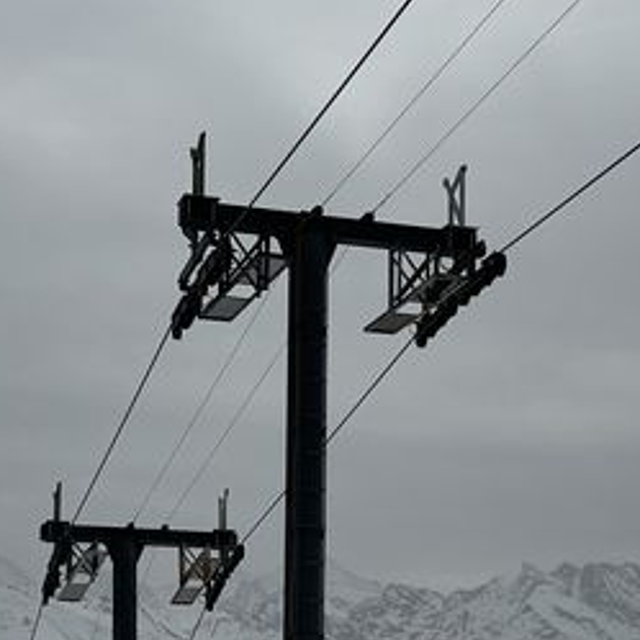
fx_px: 1736
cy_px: 472
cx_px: 383
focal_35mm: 83
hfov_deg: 20.9
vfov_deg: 20.7
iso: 50
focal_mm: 5.7
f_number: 1.5
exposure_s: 1/14286
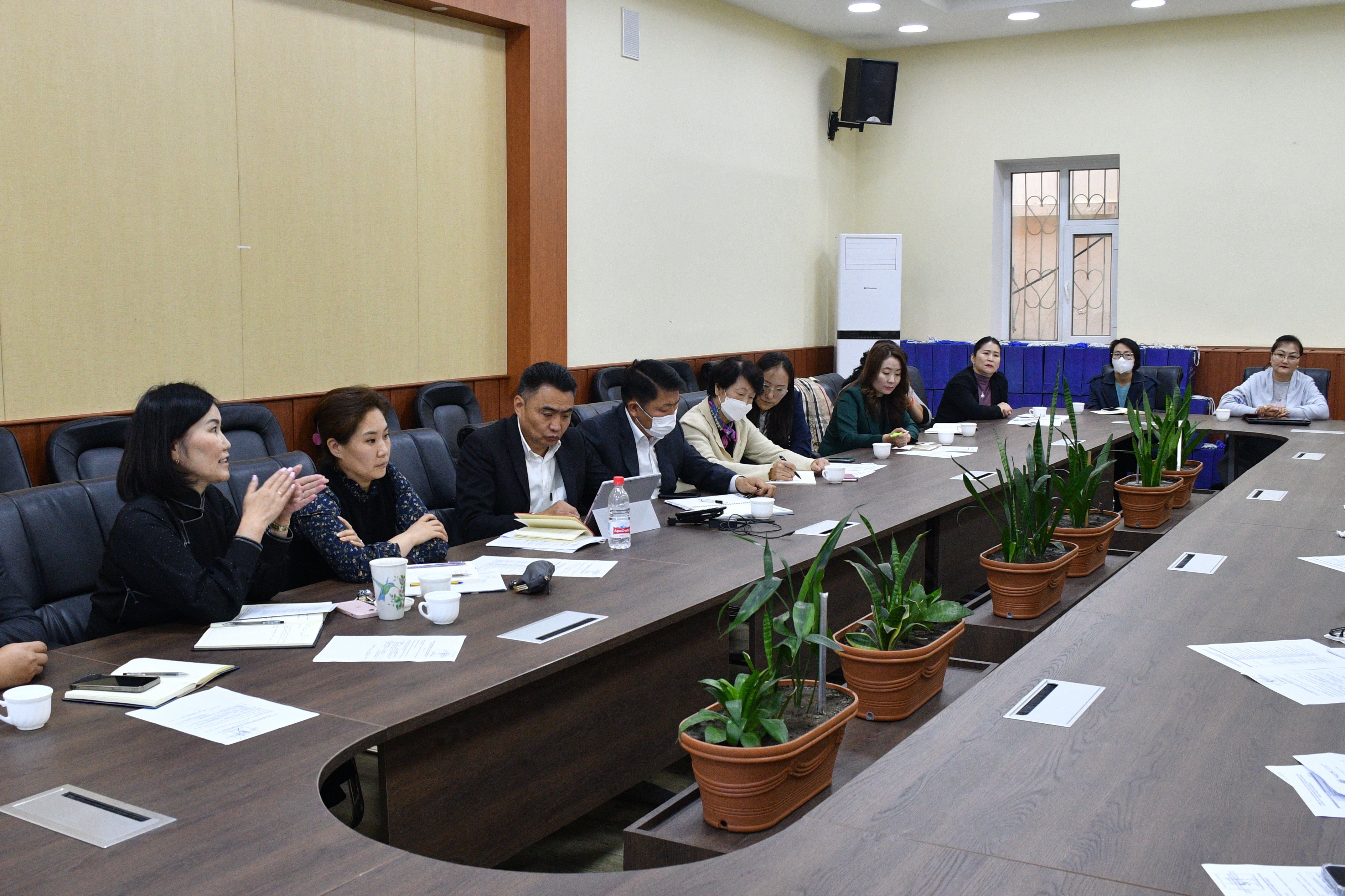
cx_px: 608
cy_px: 475
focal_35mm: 35
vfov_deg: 37.8
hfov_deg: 54.3
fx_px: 1308
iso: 1250
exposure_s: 1/80
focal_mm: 18
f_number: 5.6
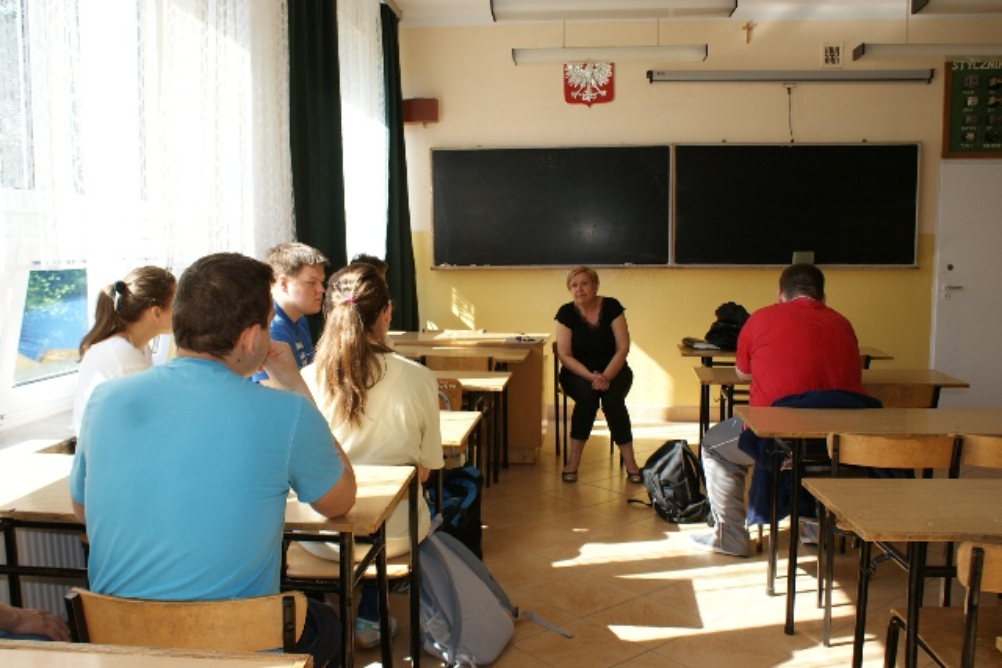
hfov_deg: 61.9
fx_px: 835
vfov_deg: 43.6
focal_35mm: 30
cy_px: 334
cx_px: 501
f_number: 5
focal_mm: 20
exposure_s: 1/80
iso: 125
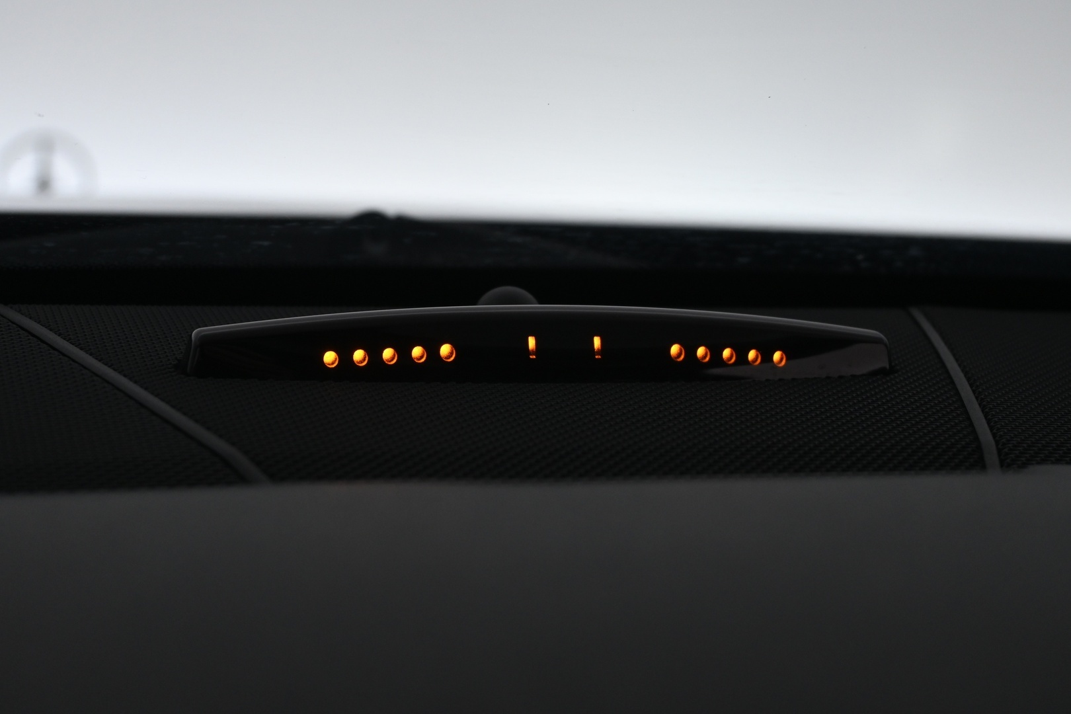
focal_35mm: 63
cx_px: 536
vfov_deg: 21.6
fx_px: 1874
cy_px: 357
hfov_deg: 31.9
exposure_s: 1/60
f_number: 5.6
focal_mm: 42
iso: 800
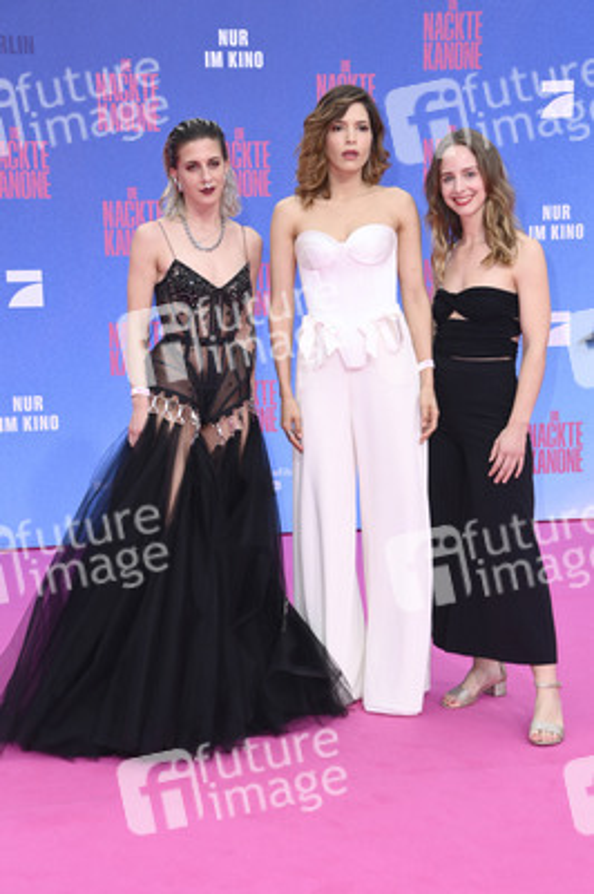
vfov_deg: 28.1
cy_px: 447
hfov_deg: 18.9
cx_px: 297
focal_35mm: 72
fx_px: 1785
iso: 250
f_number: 6.3
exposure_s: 1/250
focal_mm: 72
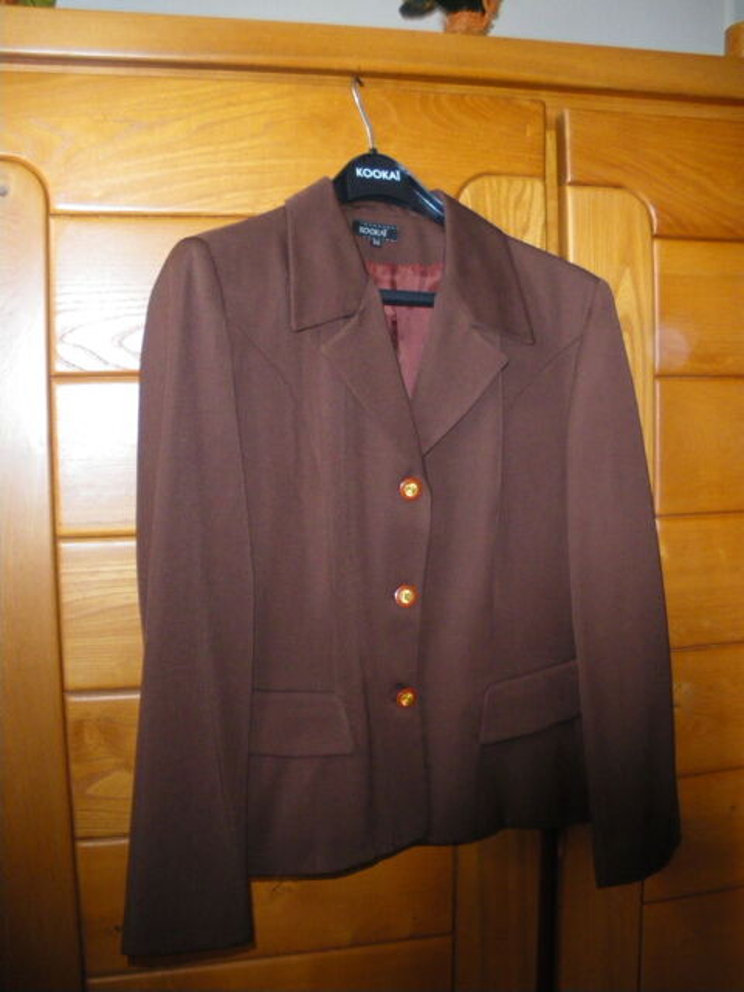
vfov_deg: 51.4
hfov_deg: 39.7
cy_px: 496
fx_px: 1032
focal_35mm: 36
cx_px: 372
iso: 400
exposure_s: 1/50
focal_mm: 6.3
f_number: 3.5
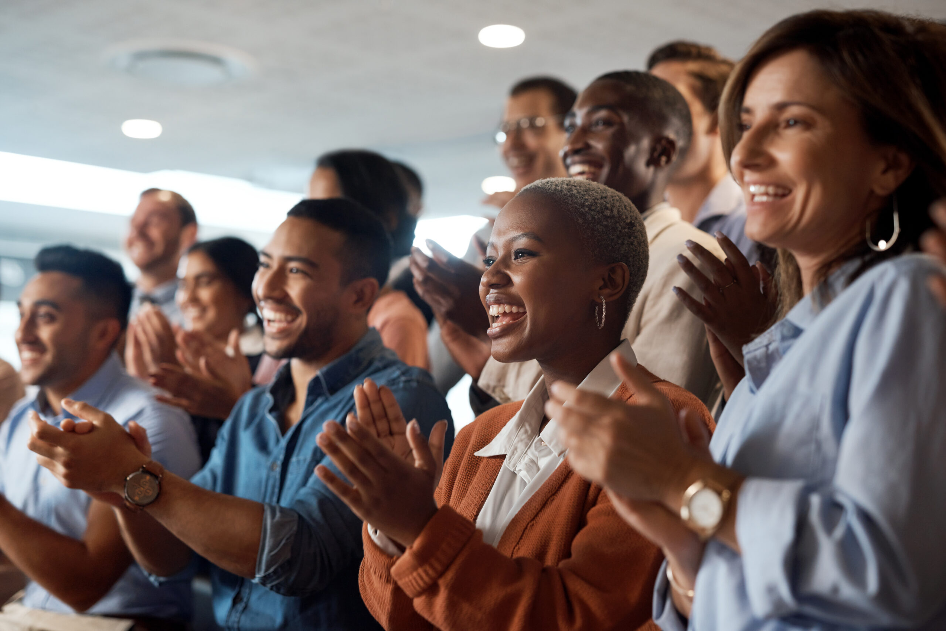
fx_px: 1314
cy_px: 316
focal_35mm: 50
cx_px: 473
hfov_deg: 39.6
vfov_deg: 27.0
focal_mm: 50
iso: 200
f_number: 2.2
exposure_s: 1/200
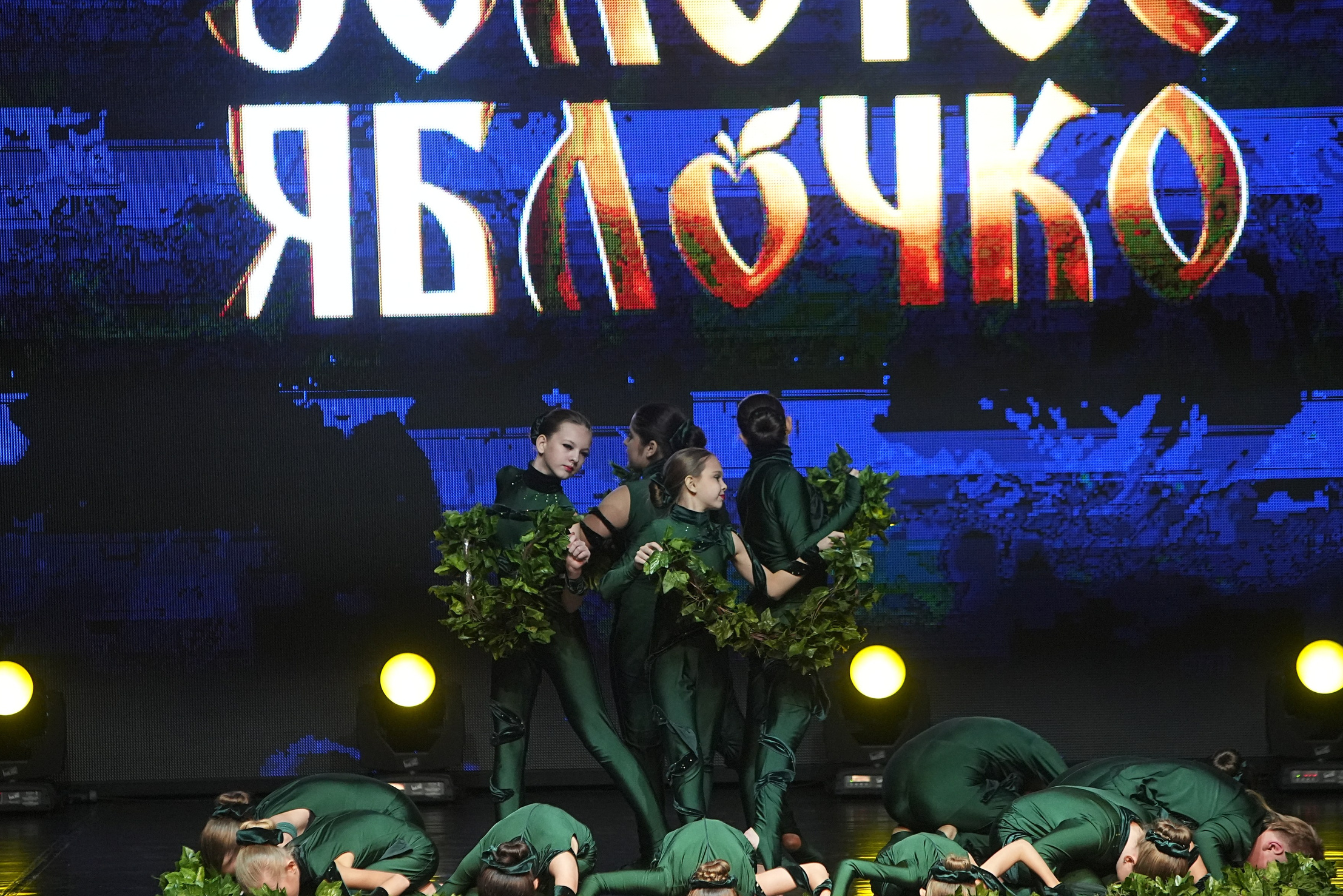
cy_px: 484
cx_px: 730
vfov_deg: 6.9
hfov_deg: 10.3
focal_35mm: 200
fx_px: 7462
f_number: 4
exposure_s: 1/400
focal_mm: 173
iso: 5000
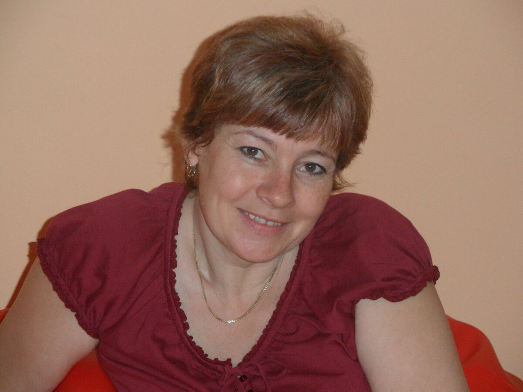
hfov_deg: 13.2
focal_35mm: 150
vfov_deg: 9.9
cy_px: 196
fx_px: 2266
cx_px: 262
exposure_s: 1/60
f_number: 4.4
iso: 480
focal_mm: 24.6
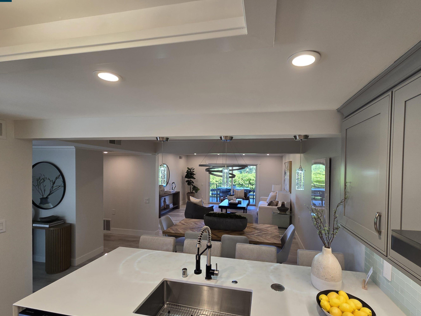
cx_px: 223
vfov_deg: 81.4
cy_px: 176
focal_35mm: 15
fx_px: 182
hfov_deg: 98.1
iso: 80
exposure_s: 1/60
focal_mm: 2.2
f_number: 2.2
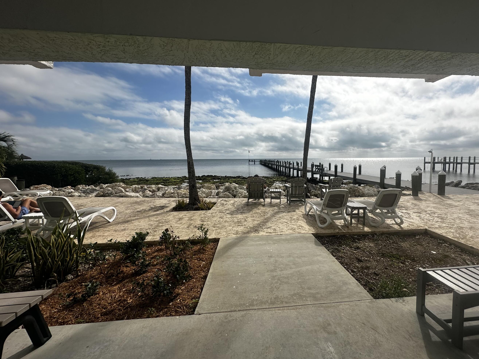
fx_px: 221
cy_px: 169
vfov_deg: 78.0
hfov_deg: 94.0
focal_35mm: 16
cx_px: 270
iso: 50
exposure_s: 1/8403
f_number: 2.2
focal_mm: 2.22
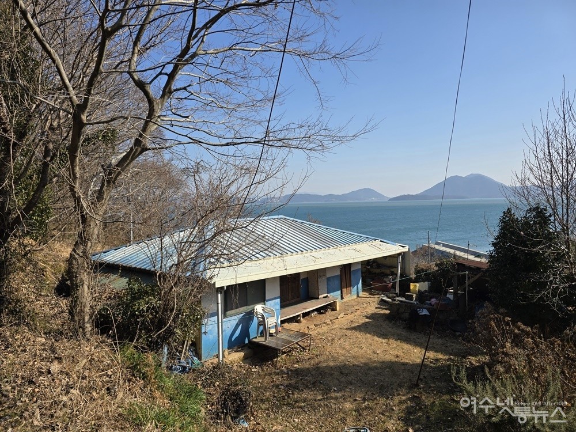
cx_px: 288
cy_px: 216
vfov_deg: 58.9
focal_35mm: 23
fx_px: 383
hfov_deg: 73.9
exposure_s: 1/909
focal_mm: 6.3
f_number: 1.7
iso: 12
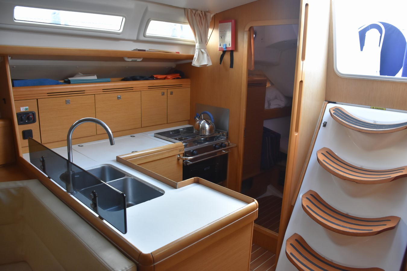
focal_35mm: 27
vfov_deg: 47.9
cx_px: 204
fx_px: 305
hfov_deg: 67.4
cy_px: 136
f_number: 5
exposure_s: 1/100
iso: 800
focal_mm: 18
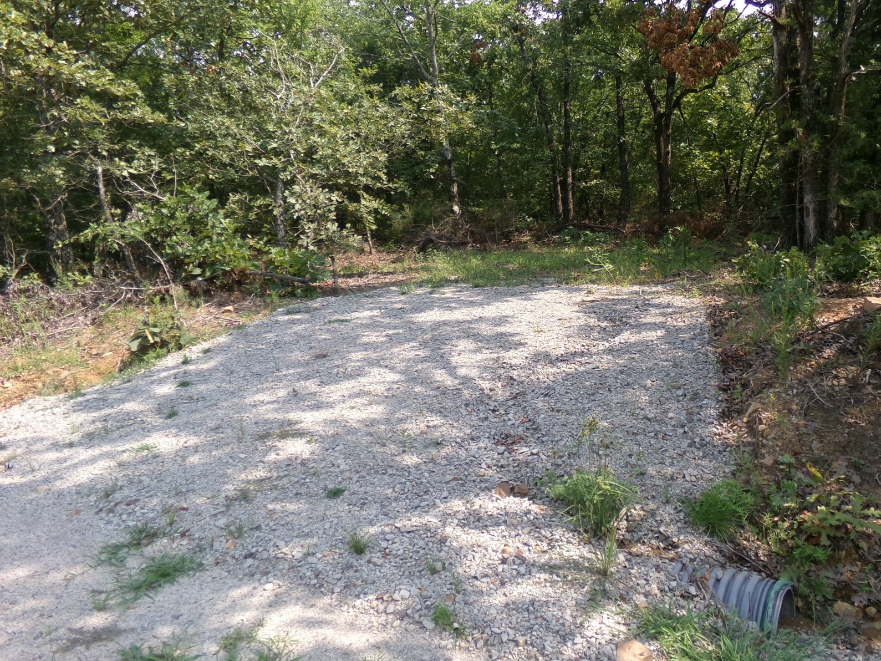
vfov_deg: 48.2
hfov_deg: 61.2
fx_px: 738
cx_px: 521
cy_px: 322
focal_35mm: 29
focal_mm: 4.3
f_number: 3.7
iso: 100
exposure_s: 1/340
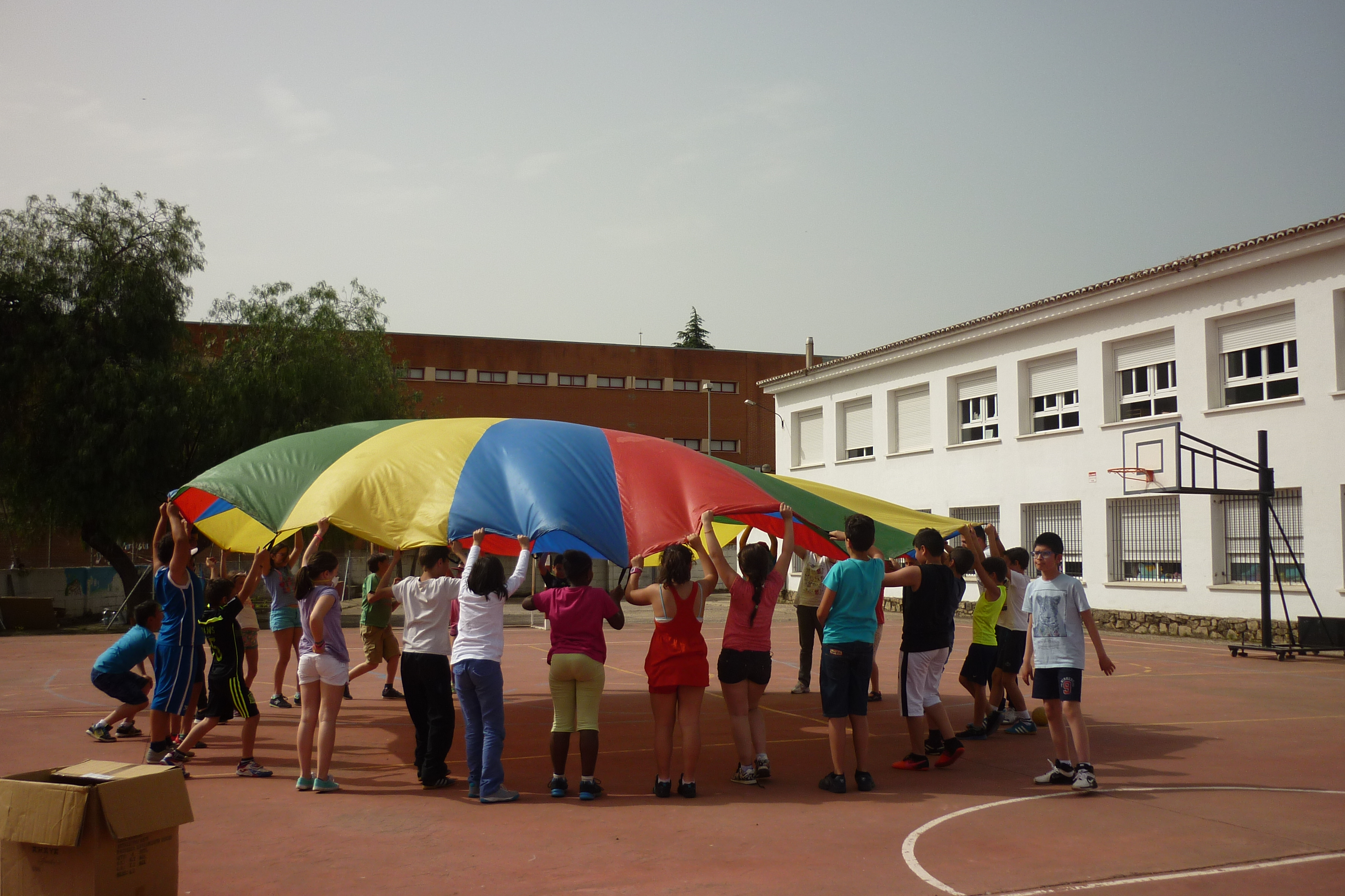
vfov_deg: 37.8
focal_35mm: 35
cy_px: 424
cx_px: 661
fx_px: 1308
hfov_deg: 54.4
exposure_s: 1/320
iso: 80
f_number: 8
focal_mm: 5.5
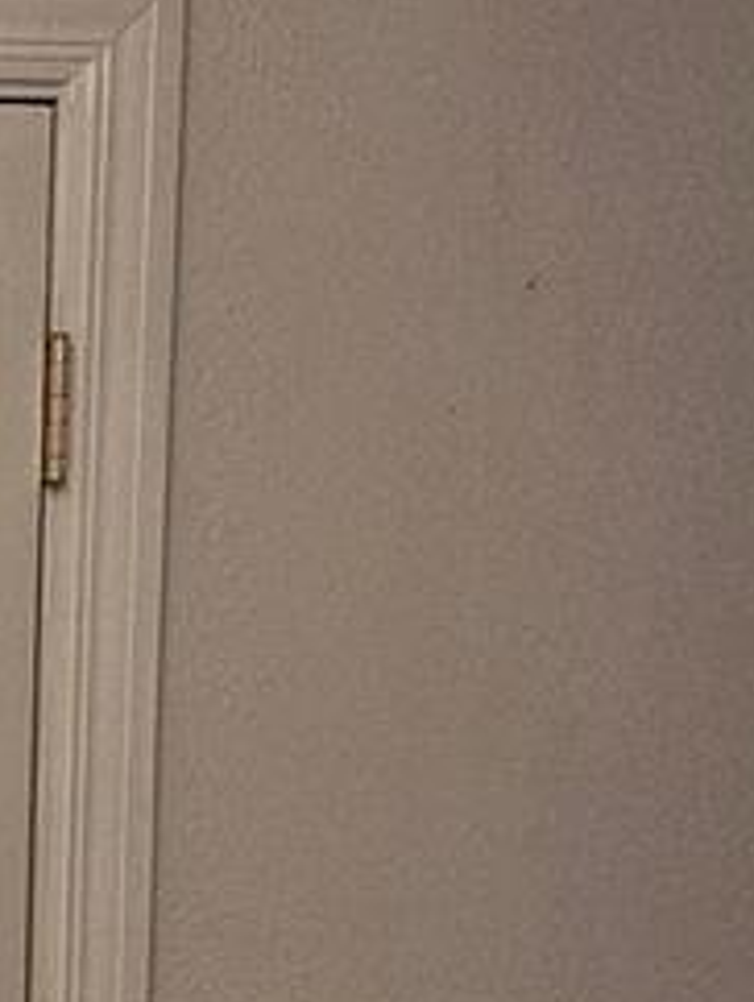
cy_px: 1221
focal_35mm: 119
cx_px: -994
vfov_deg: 15.9
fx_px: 3450
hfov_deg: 10.8
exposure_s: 1/120
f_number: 1.8
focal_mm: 5
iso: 320
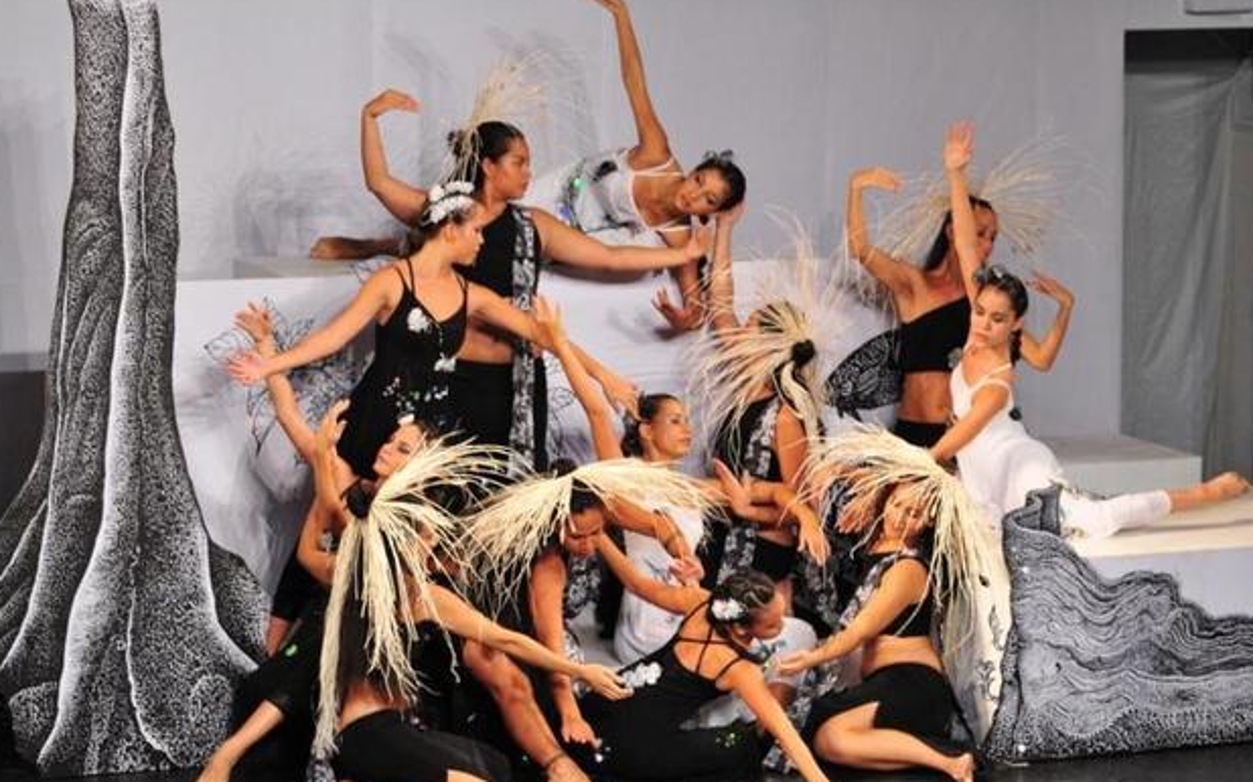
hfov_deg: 18.6
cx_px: 610
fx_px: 3824
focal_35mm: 112
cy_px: 421
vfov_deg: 11.7
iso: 1600
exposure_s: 1/125
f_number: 4.5
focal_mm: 70
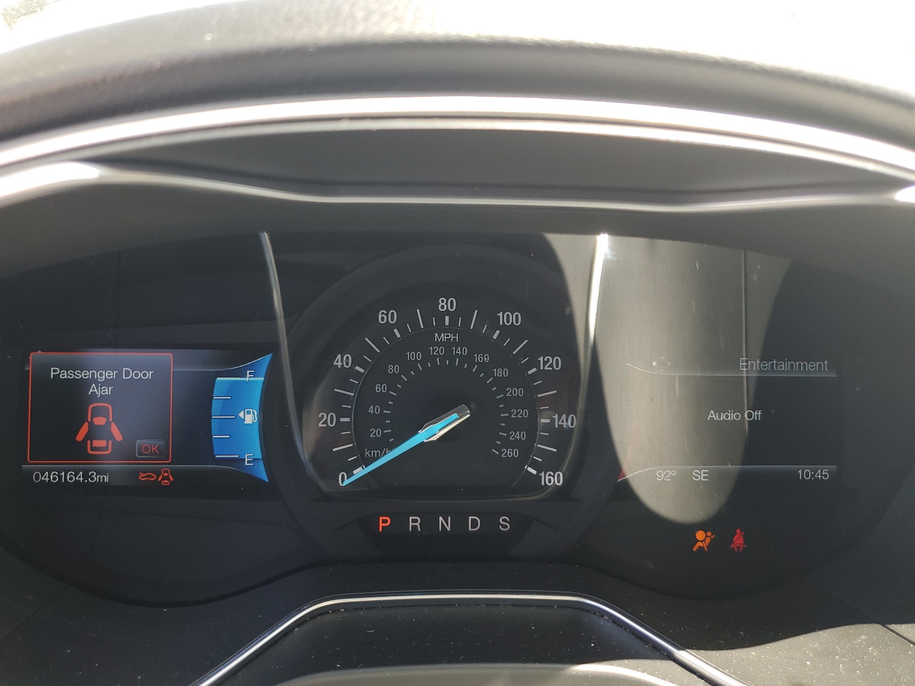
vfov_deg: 51.4
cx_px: 441
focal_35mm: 27
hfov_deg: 65.3
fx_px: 714
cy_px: 341
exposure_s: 1/164
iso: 50
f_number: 1.5
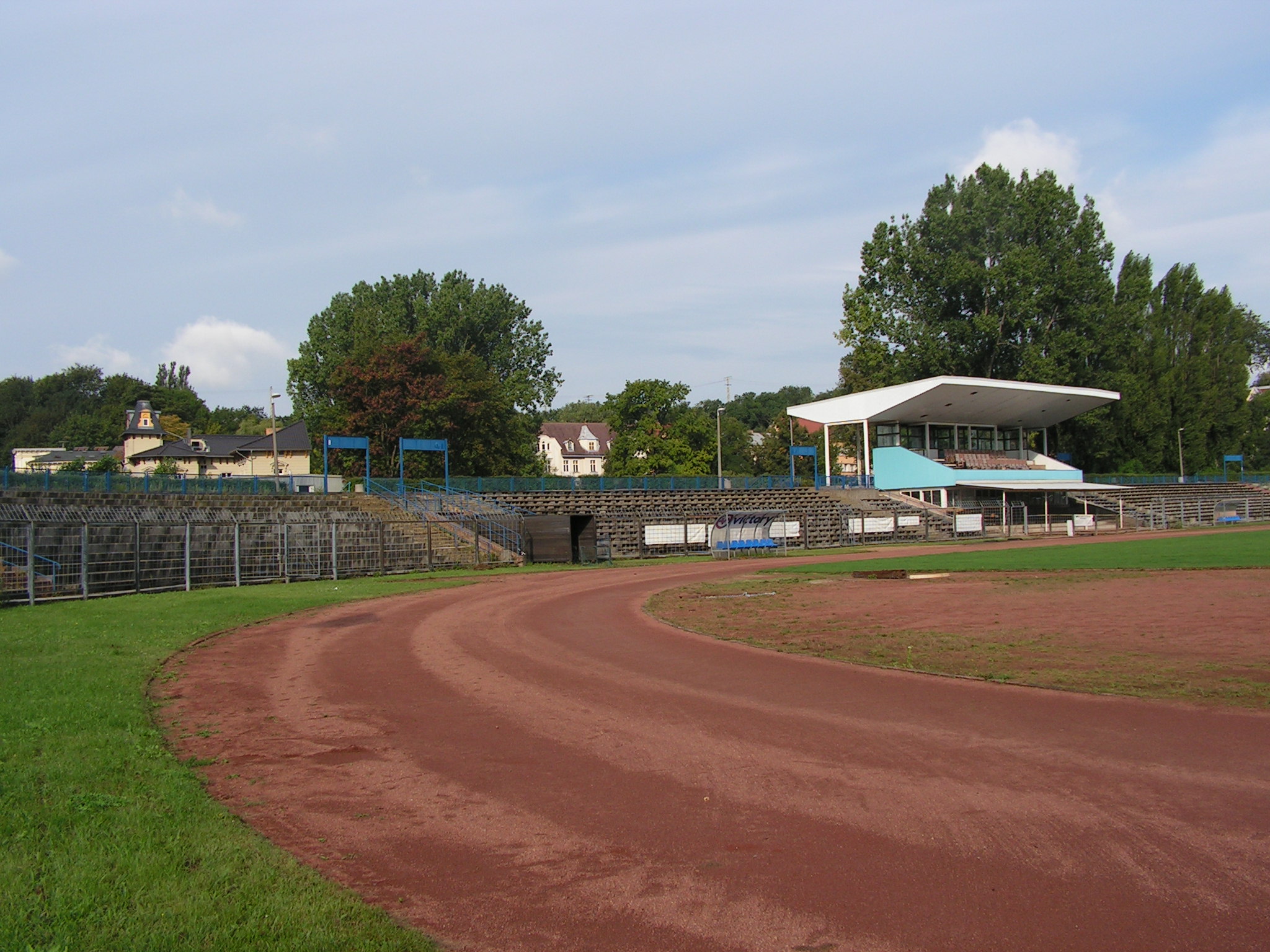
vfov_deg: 37.7
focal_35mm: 38
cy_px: 476
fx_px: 1394
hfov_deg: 49.0
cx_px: 635
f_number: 4.8
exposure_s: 1/500
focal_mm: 6.4
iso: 64
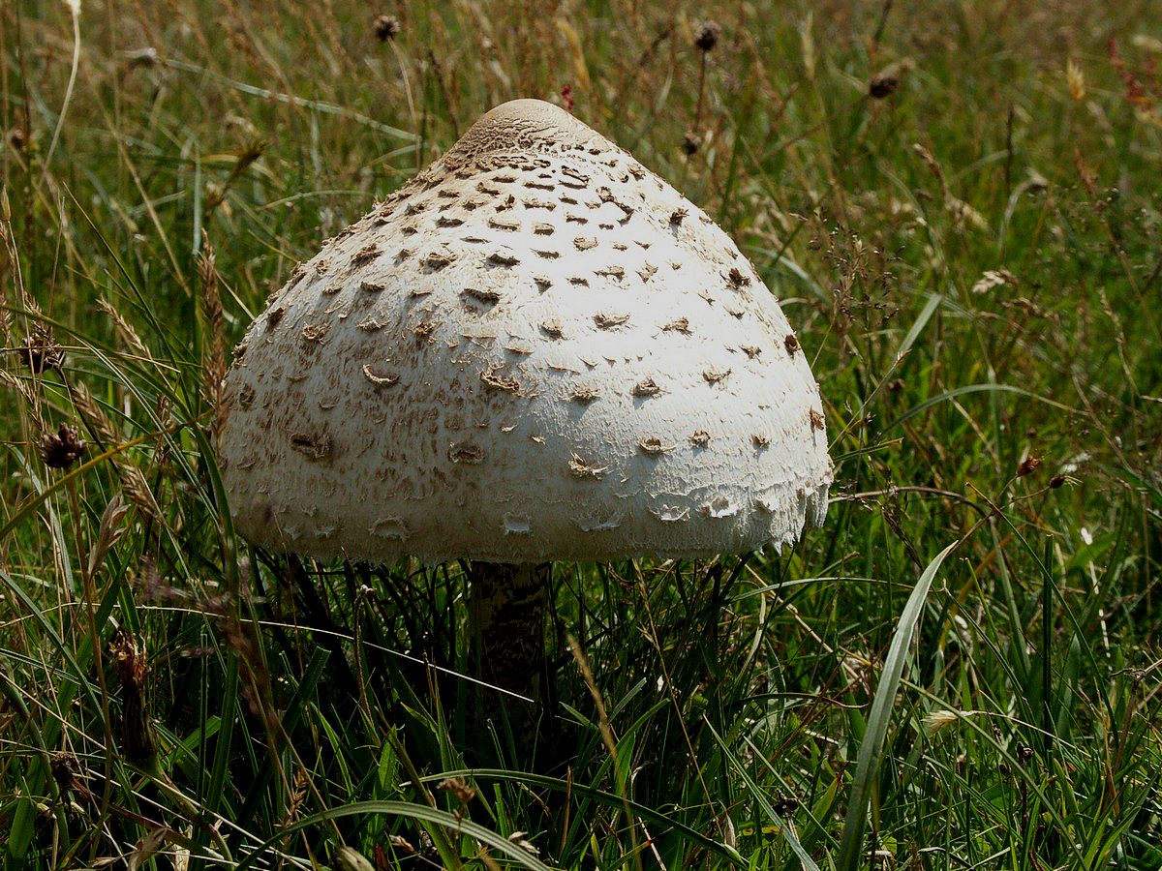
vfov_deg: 17.0
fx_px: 2920
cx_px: 581
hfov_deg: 22.5
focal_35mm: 87
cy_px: 436
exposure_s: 1/640
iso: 100
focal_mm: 21.57
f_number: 7.1
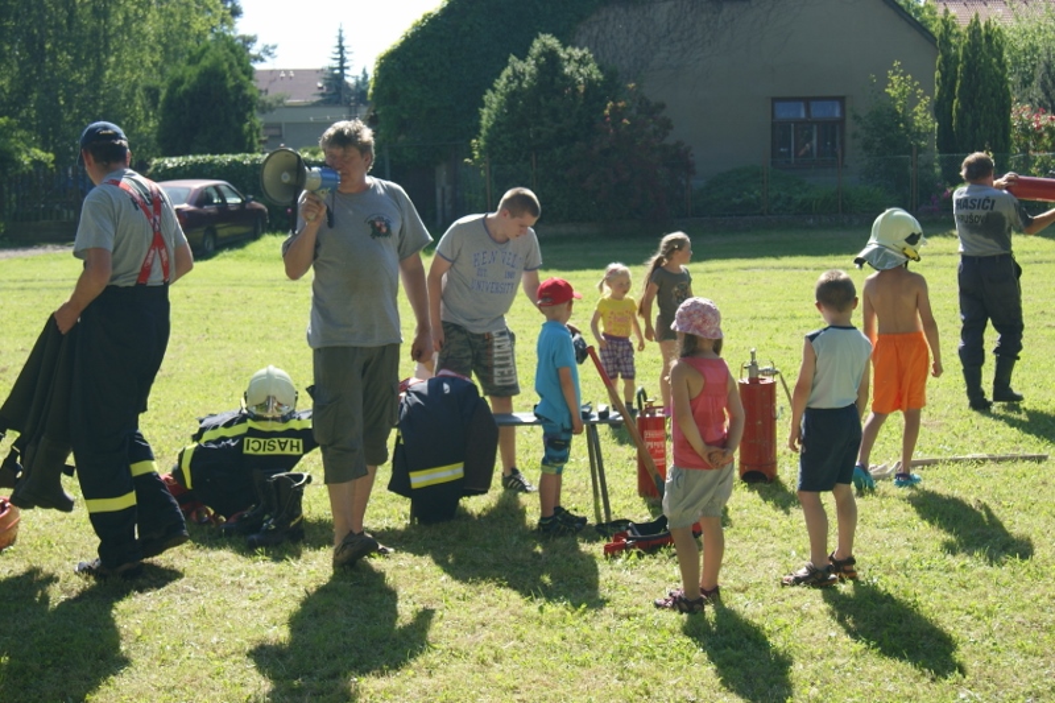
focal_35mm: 52
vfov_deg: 25.7
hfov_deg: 37.9
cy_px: 352
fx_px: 1538
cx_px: 528
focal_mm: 35
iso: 100
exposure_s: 1/250
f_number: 5.6
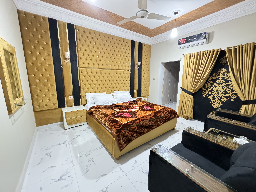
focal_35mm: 14
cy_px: 96
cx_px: 128
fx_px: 104
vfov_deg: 85.7
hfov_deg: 102.1
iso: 1250
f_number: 2.2
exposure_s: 1/50
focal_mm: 2.22
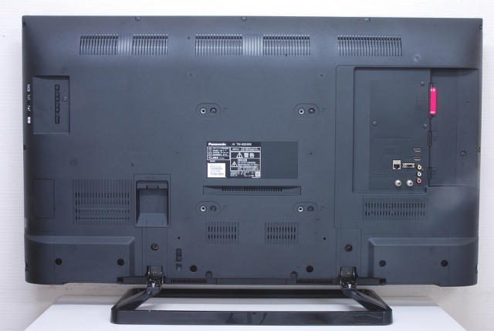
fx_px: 700
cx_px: 247
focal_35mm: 51
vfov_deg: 26.5
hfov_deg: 38.8
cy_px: 166
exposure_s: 1.8
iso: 200
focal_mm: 34
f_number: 14
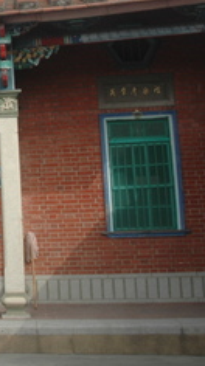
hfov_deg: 14.8
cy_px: 85
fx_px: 699
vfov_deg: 28.9
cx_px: -148
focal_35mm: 72
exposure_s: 1/800
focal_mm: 18
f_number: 4.5
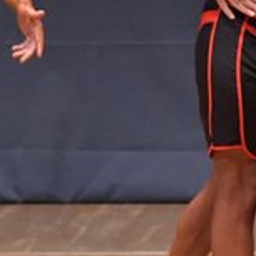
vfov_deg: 1.6
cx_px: 543
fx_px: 9195
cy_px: 62
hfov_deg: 1.6
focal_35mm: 1099
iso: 6400
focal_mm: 170
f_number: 5.6
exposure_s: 1/400
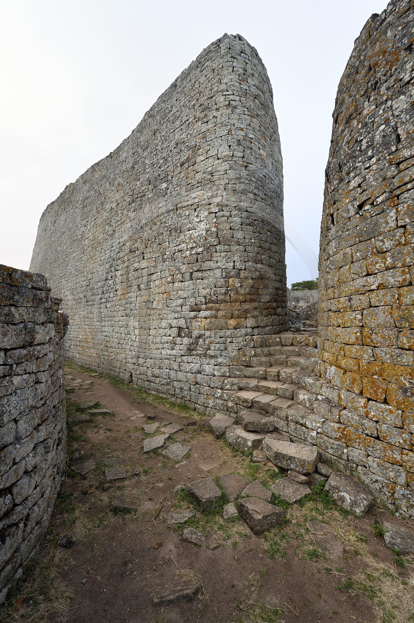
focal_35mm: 15
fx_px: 259
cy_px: 312
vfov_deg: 100.4
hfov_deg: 77.2
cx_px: 207
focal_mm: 15
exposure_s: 1/200
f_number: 6.3
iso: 400
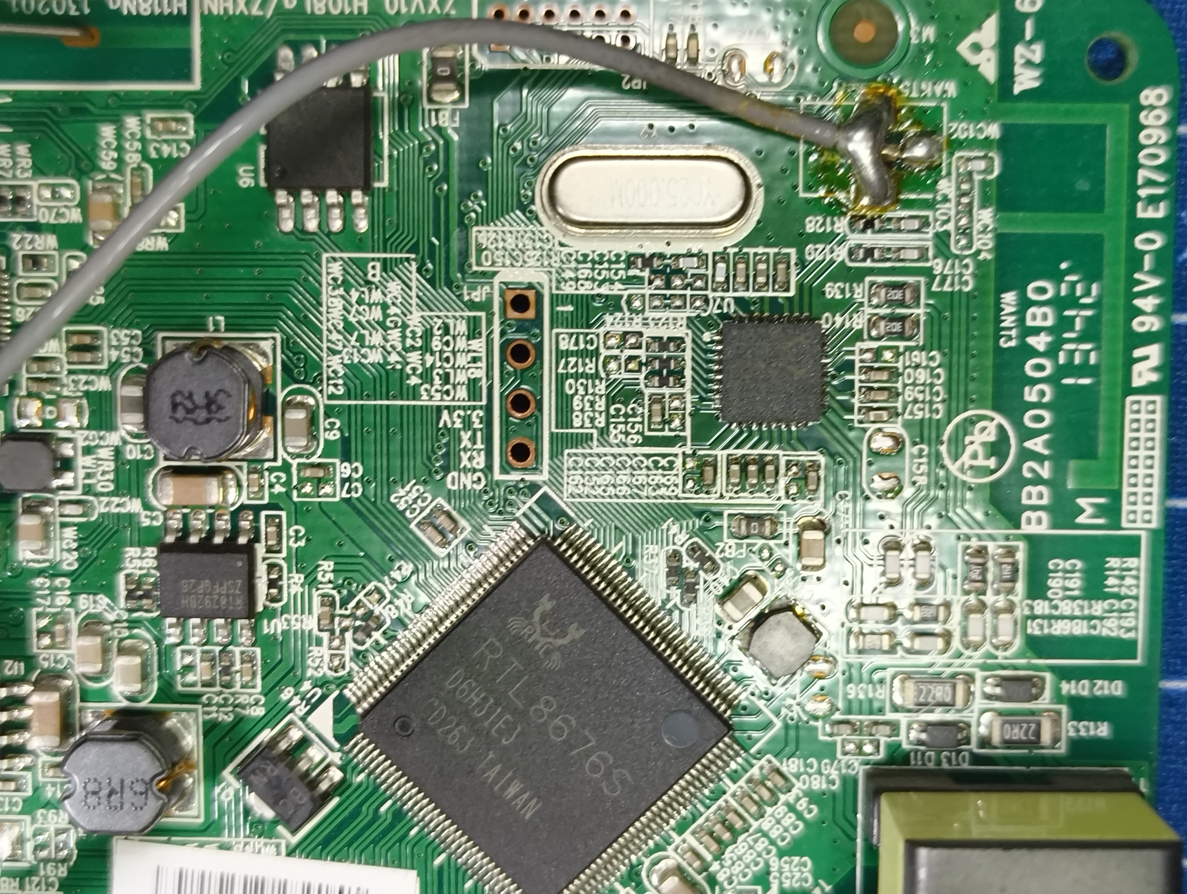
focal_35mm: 50
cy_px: 447
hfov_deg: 38.1
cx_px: 594
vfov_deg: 29.2
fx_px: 1717
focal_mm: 5.56
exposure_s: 1/50
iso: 804
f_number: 1.87
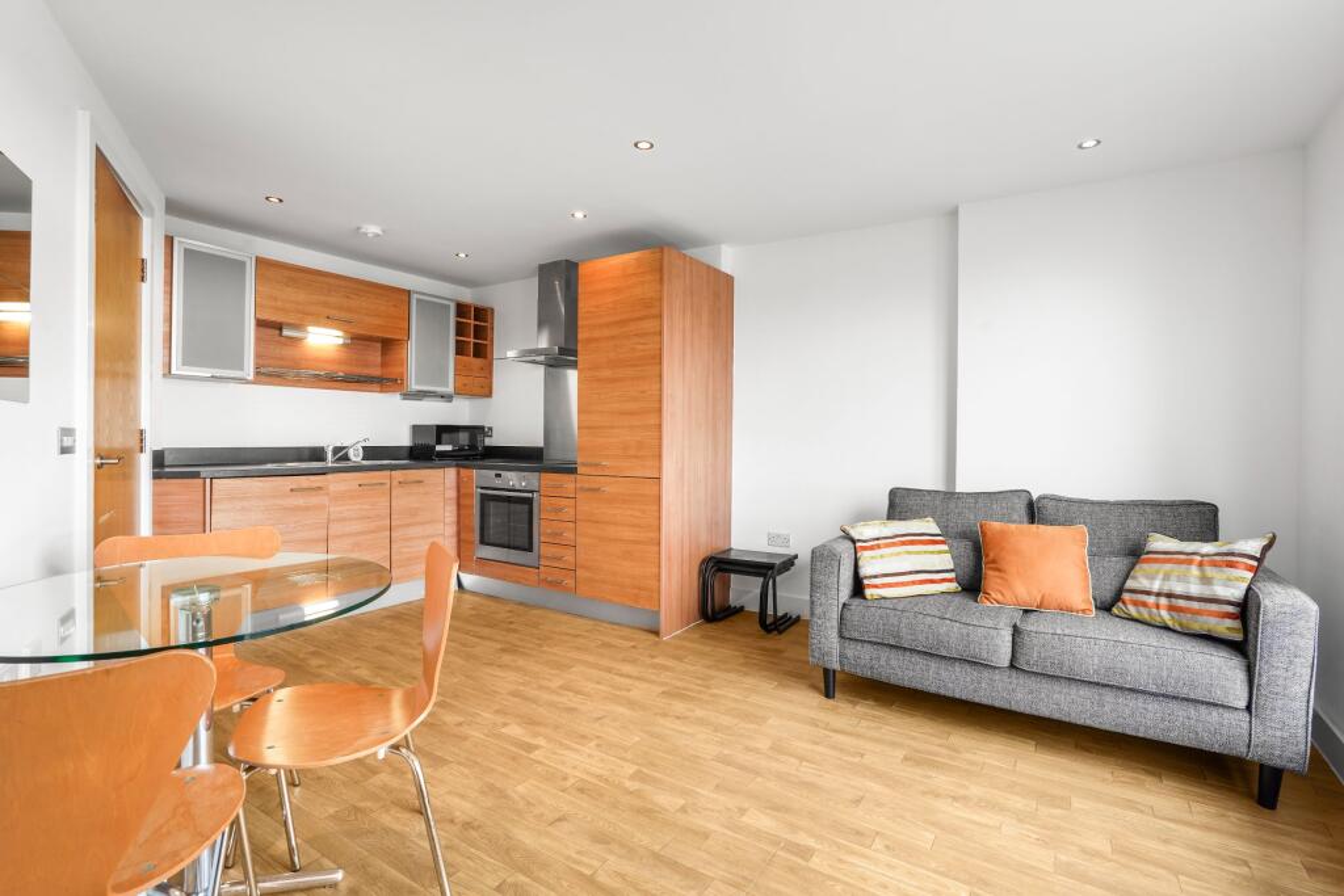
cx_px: 672
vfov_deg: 73.8
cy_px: 448
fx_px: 597
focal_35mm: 16
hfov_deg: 96.7
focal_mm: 16
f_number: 10
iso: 200
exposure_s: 1/10
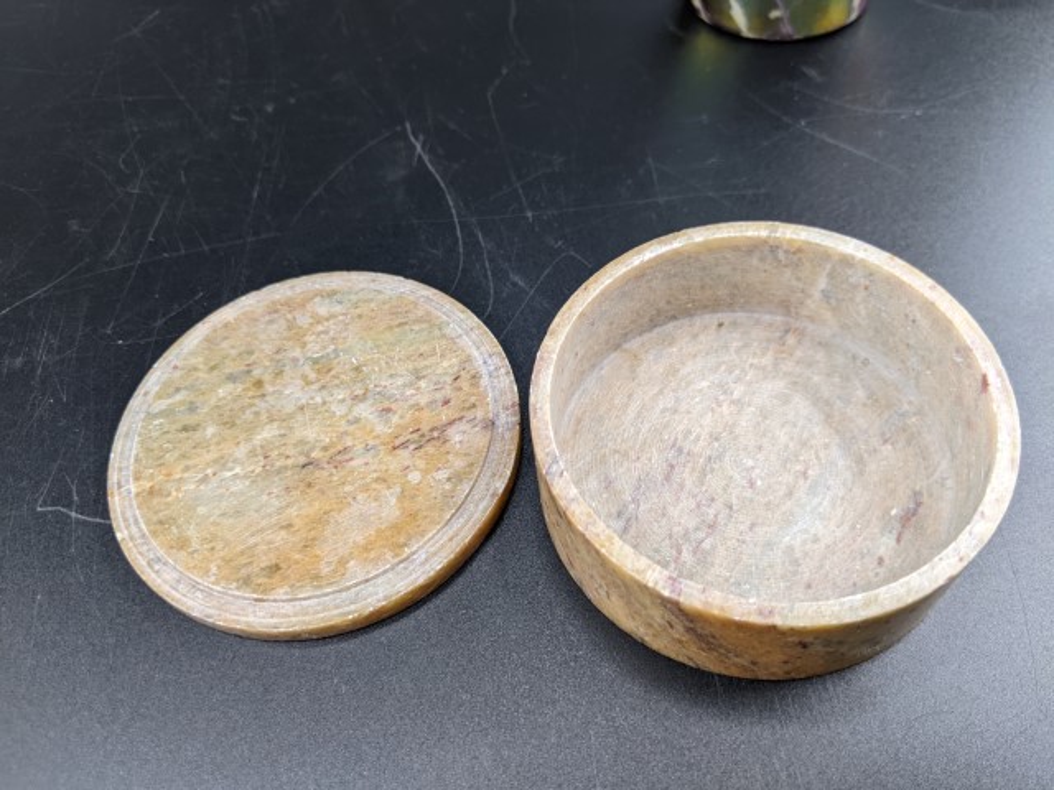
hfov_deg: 65.3
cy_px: 395
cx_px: 527
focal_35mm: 27
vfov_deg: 51.4
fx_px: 822
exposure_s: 1/120
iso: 125
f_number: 1.8
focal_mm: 4.44
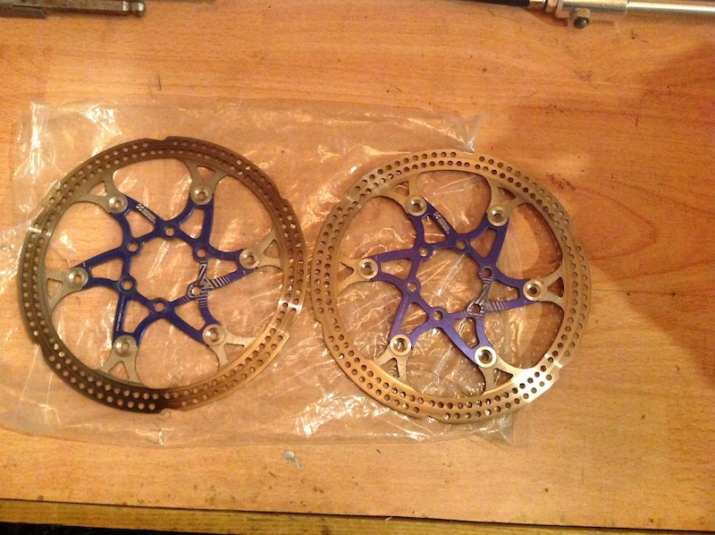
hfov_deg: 52.7
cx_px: 358
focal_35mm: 35
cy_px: 268
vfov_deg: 40.6
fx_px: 722
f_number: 2.4
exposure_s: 1/15
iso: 800
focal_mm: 4.28
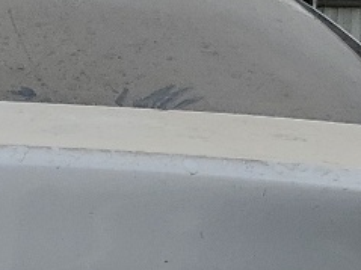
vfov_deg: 8.2
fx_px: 1814
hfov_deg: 10.9
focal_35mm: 174
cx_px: -178
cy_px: 504
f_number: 1.5
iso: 50
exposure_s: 1/2500
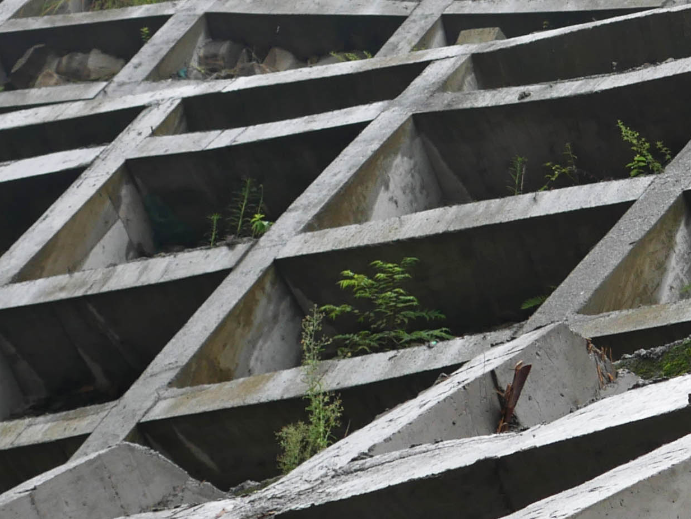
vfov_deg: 9.9
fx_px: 2976
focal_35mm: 149
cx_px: 1102
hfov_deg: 12.5
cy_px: 96
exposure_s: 1/160
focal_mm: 20
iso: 200
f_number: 5.6
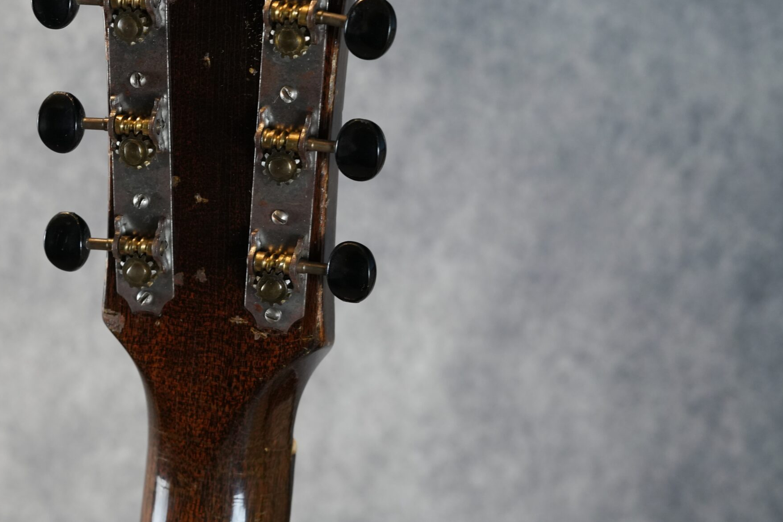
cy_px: 158
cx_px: 218
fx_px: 1588
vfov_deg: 18.6
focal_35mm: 73
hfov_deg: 27.4
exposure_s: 1/15
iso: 2500
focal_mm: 50
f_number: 6.3
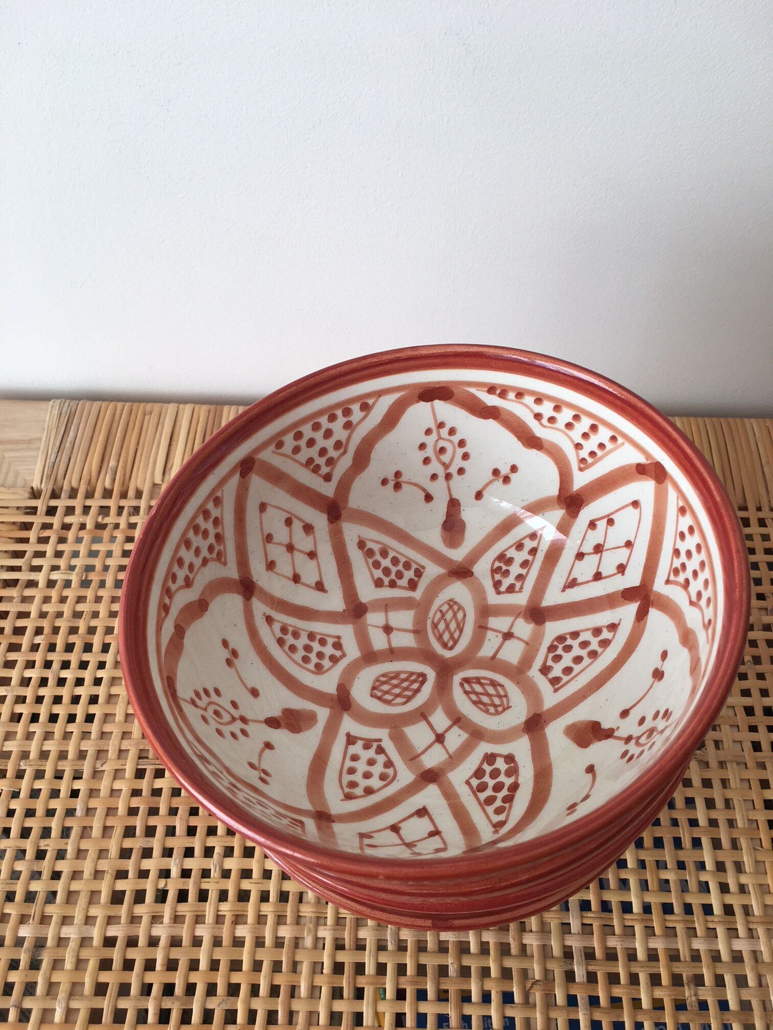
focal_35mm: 29
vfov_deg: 61.7
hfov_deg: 48.2
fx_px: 863
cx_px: 386
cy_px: 515
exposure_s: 1/50
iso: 25
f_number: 2.2
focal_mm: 4.15
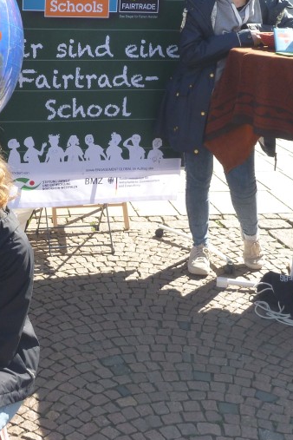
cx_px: 35
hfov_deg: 21.8
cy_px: 130
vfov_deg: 32.5
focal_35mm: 61
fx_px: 745
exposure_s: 1/250
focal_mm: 5.5
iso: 80
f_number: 3.5
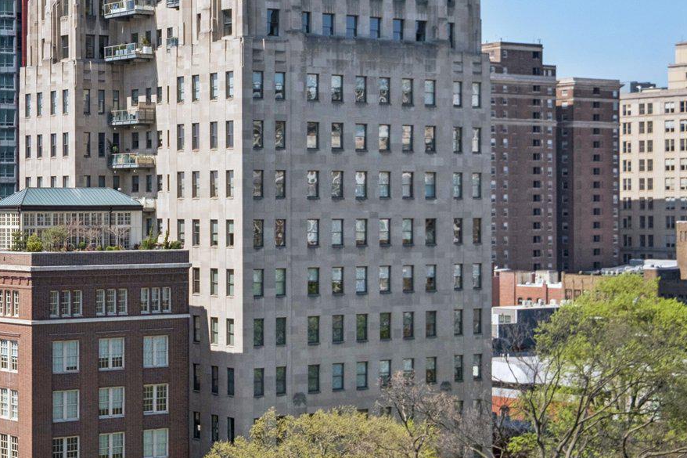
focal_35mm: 84
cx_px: -86
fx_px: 1603
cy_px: 169
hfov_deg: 22.7
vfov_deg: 16.2
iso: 250
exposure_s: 1/800
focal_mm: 24
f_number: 8
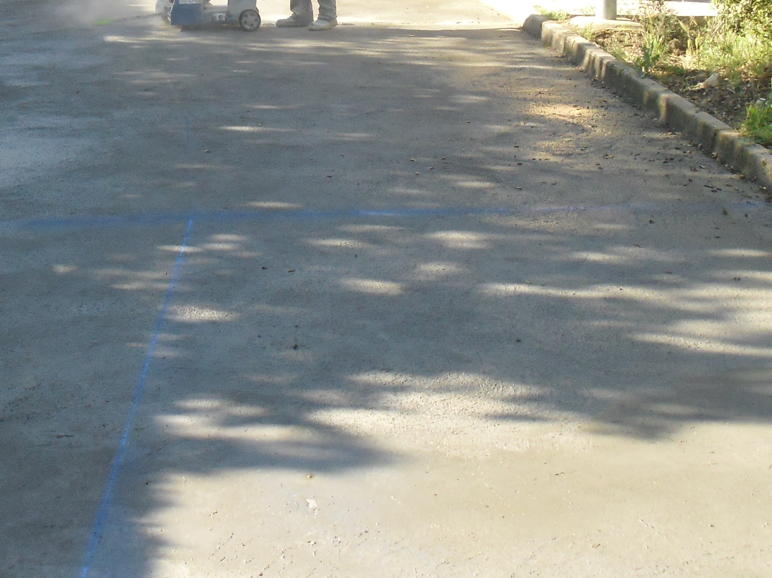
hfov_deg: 26.3
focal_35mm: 74
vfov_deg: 19.8
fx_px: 1650
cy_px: 171
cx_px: 315
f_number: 7.8
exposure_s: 1/100
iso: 200
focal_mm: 6.3
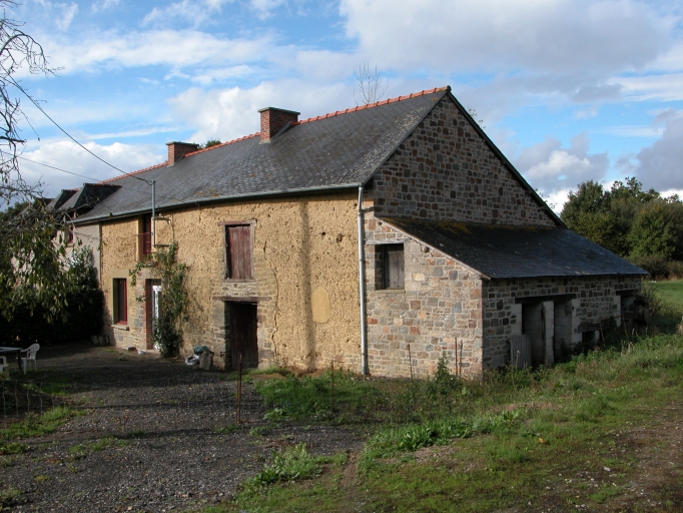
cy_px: 256
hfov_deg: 52.6
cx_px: 342
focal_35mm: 35
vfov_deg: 40.7
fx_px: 691
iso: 100
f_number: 6.3
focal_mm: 9
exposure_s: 1/280
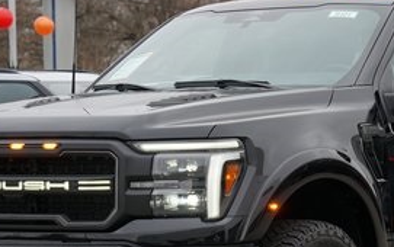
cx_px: 304
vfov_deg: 7.4
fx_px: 1913
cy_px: 181
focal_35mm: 178
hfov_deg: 11.7
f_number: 4
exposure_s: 1/80
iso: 320
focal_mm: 74
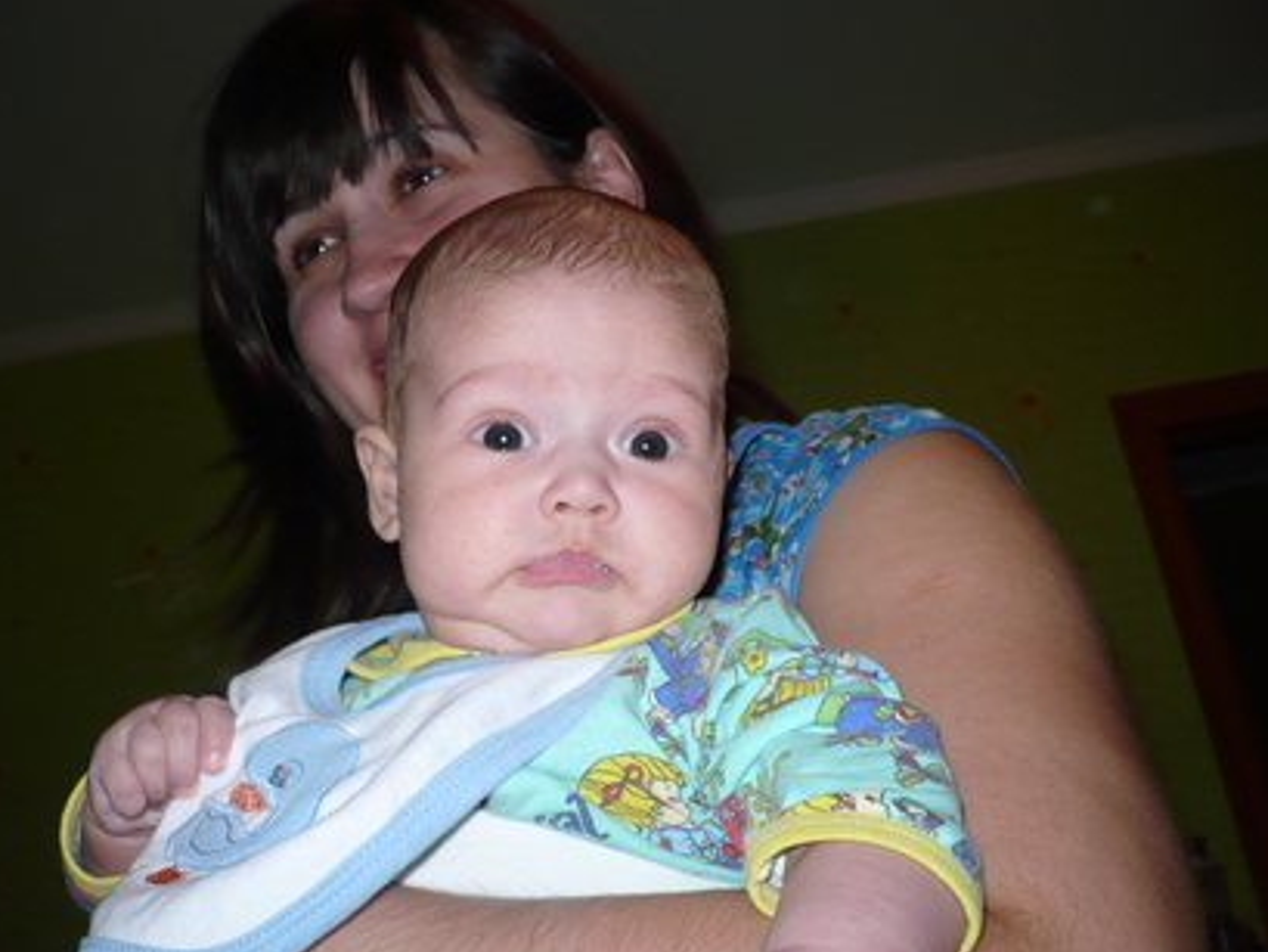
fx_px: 1612
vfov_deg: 32.9
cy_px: 443
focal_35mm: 44
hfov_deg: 42.9
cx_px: 611
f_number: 3
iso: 100
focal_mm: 6.6
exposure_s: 1/30
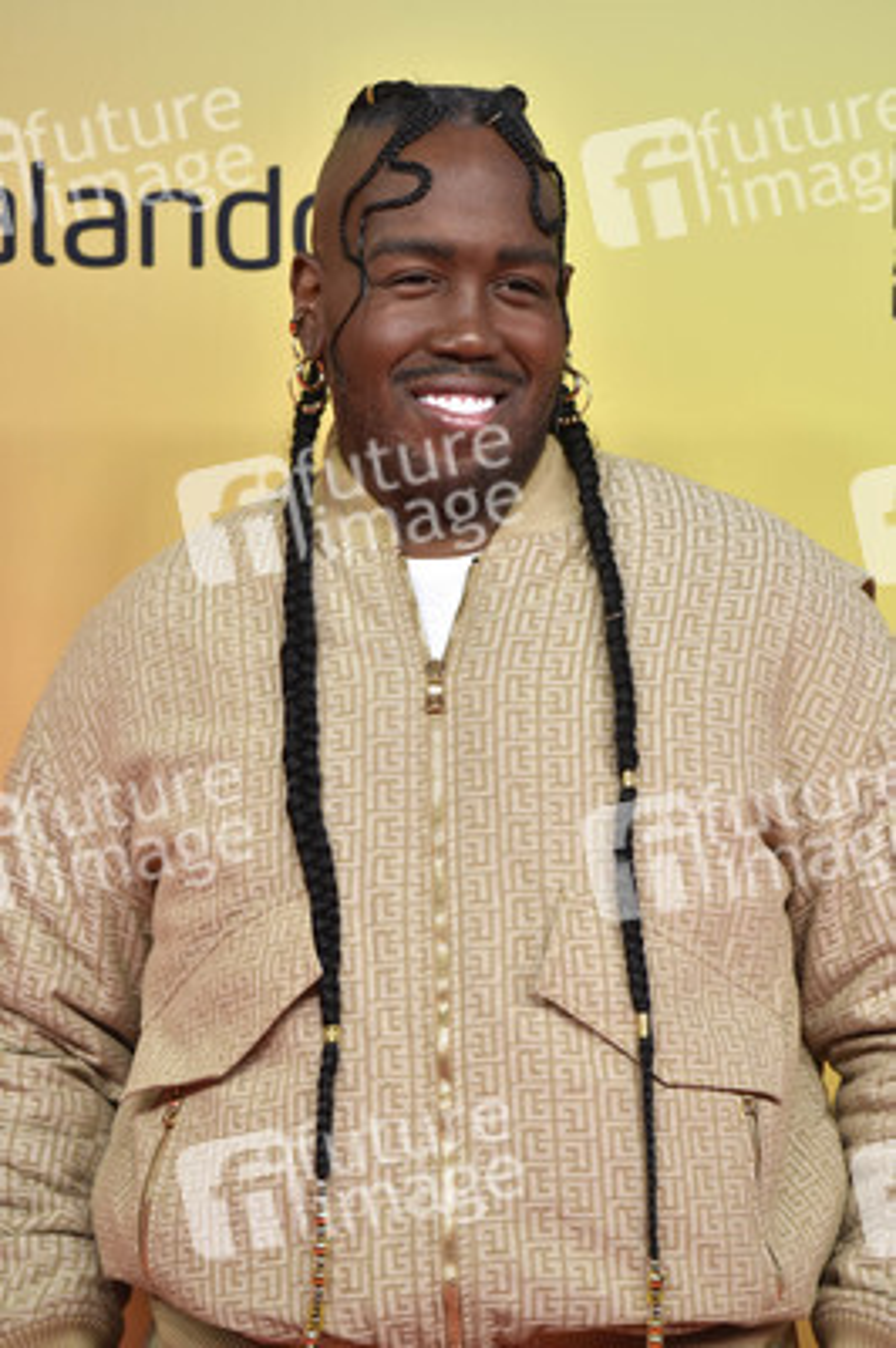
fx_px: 6918
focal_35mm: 185
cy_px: 674
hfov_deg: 7.4
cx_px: 448
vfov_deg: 11.1
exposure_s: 1/200
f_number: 5.6
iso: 2000
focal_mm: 185
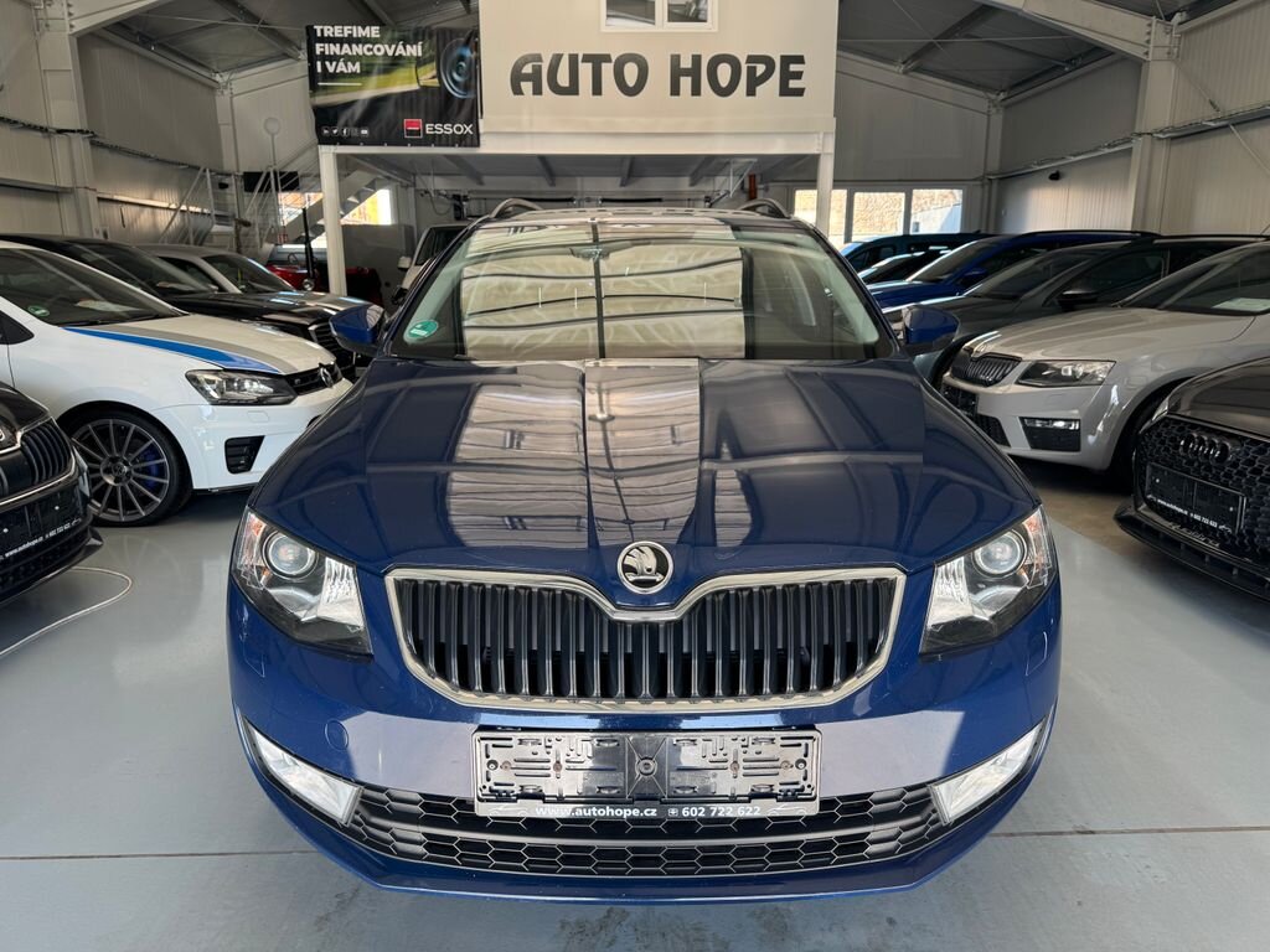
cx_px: 635
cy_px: 476
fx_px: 881
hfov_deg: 71.6
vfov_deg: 56.8
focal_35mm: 24
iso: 50
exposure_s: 1/137
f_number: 1.78
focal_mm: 6.76
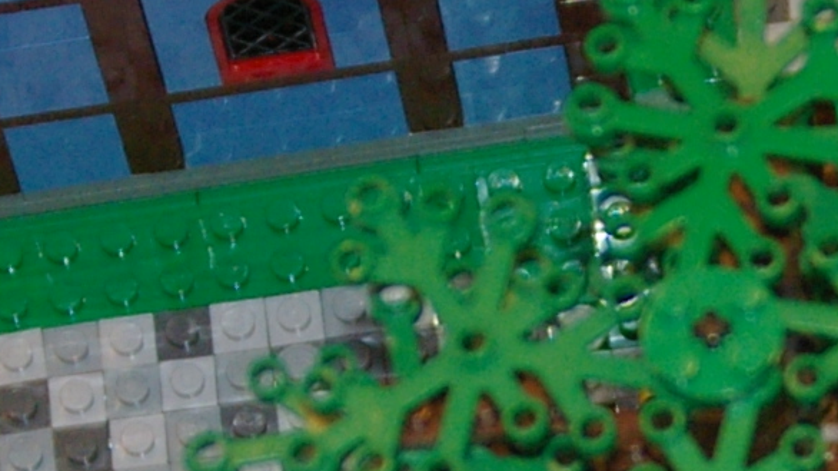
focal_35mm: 387
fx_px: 8595
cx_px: 688
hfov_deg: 5.6
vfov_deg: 3.1
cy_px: 939
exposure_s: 1/60
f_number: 5.6
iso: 800
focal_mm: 48
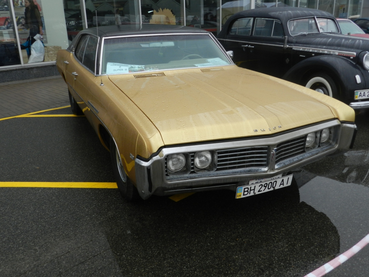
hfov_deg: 56.8
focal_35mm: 32
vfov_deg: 44.1
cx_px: 184
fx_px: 341
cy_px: 138
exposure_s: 1/60
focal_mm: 5.6
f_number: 3.7
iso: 160
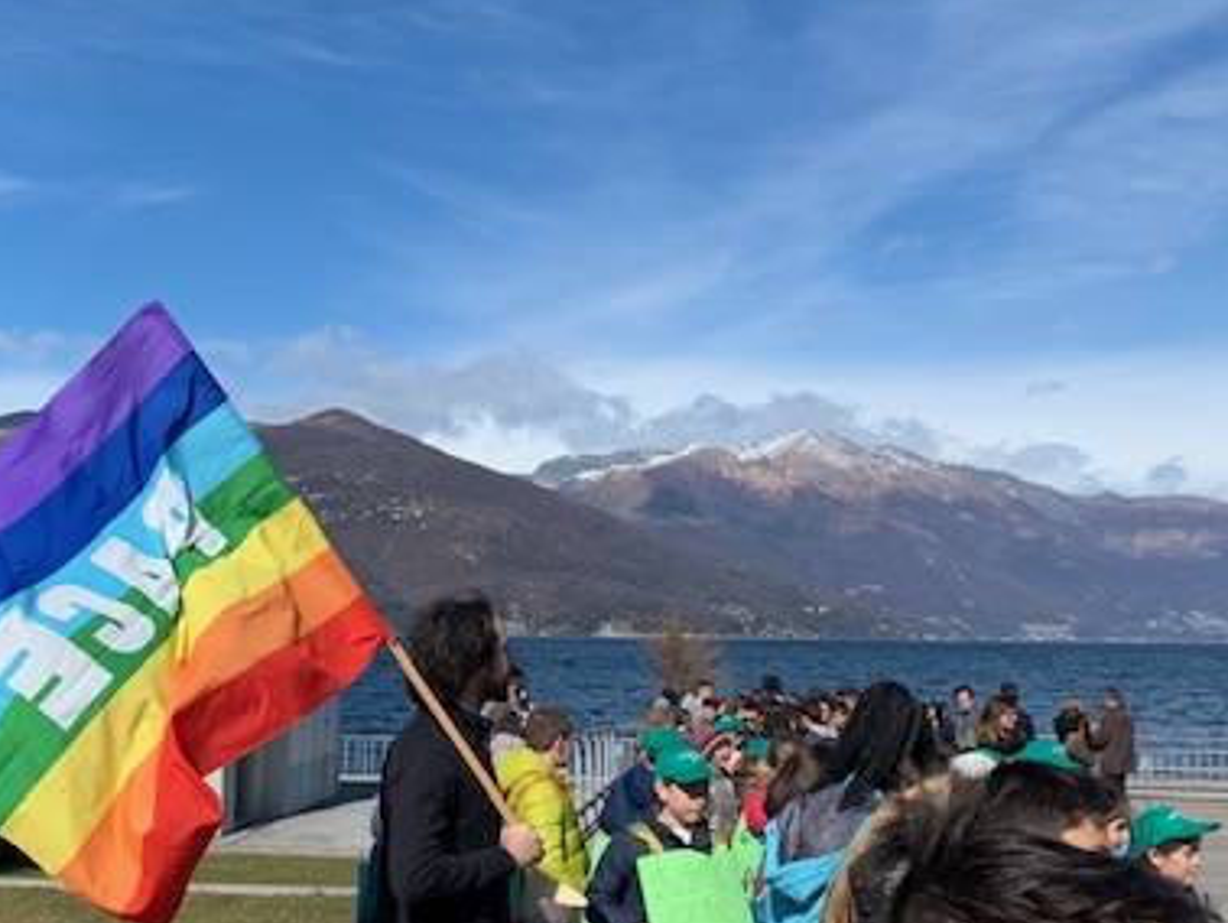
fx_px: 1562
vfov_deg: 32.8
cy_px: 533
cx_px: 507
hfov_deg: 42.8
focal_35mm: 44
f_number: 1.8
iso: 25
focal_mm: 4.25
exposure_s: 1/2611
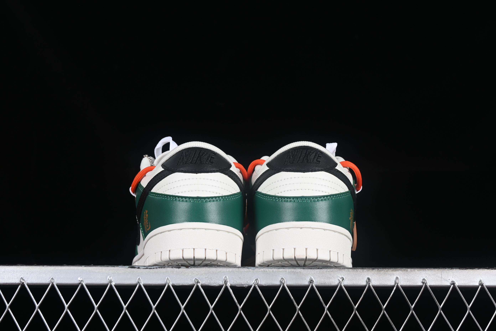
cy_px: 166
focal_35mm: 75
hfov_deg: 27.0
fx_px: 1033
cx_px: 248
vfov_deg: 18.2
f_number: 8
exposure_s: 1/80
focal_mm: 50
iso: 160
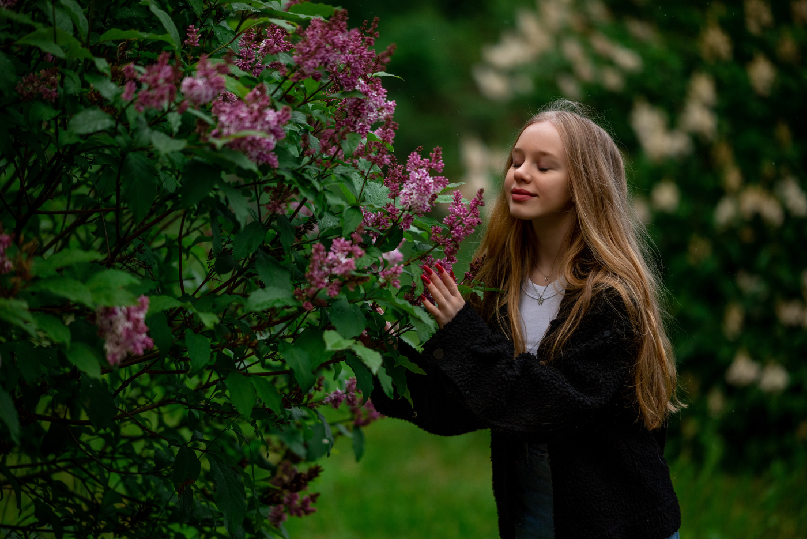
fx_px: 2355
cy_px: 270
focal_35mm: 105
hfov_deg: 19.4
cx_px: 404
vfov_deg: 13.1
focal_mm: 105
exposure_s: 1/2500
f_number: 1.4
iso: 400
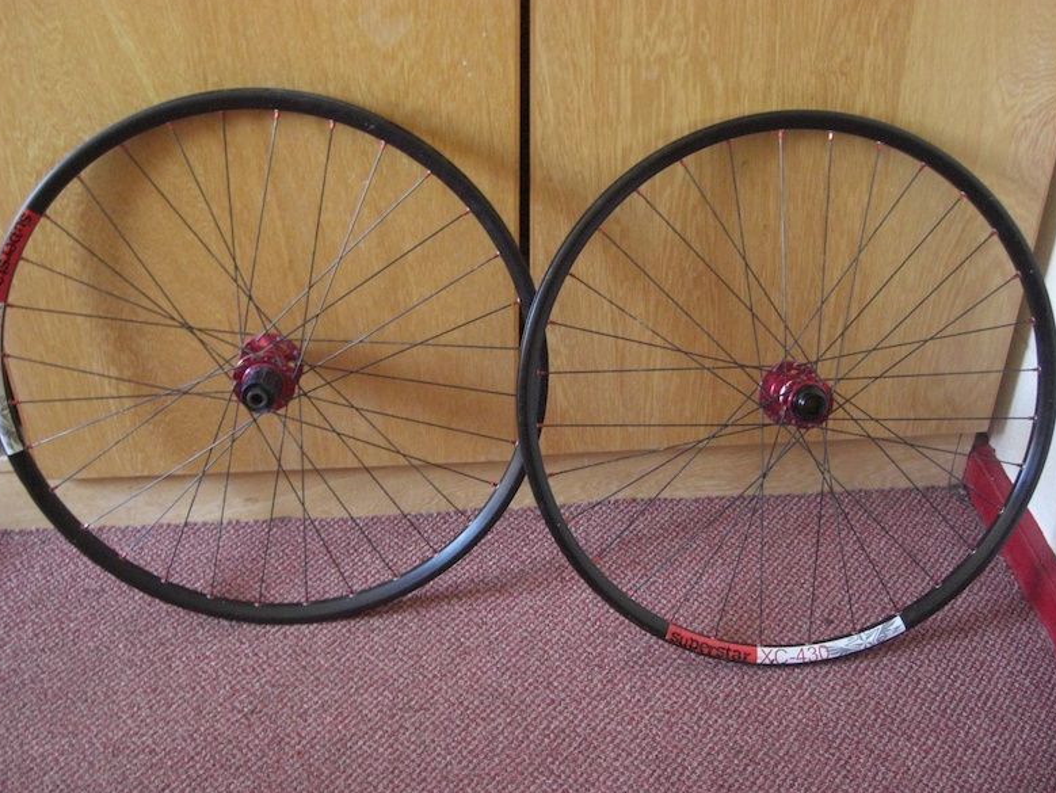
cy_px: 400
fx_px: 1190
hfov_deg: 47.8
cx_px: 521
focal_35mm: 39
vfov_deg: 36.8
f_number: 2.8
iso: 800
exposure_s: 1/50
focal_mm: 7.9
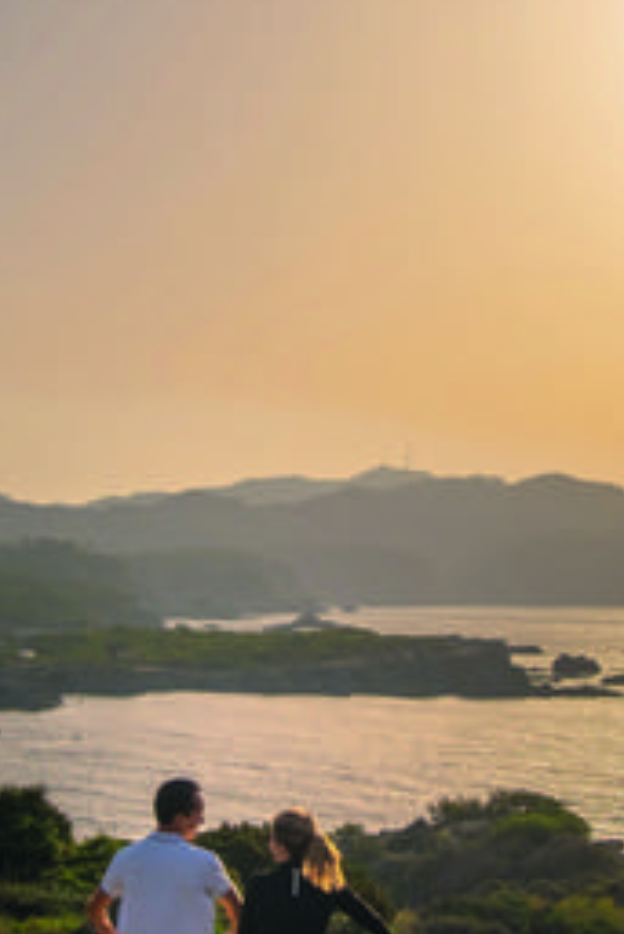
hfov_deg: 18.1
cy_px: 485
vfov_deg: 27.0
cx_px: 438
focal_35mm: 75
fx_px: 1947
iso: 160
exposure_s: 1/3500
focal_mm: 21.6
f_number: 5.6
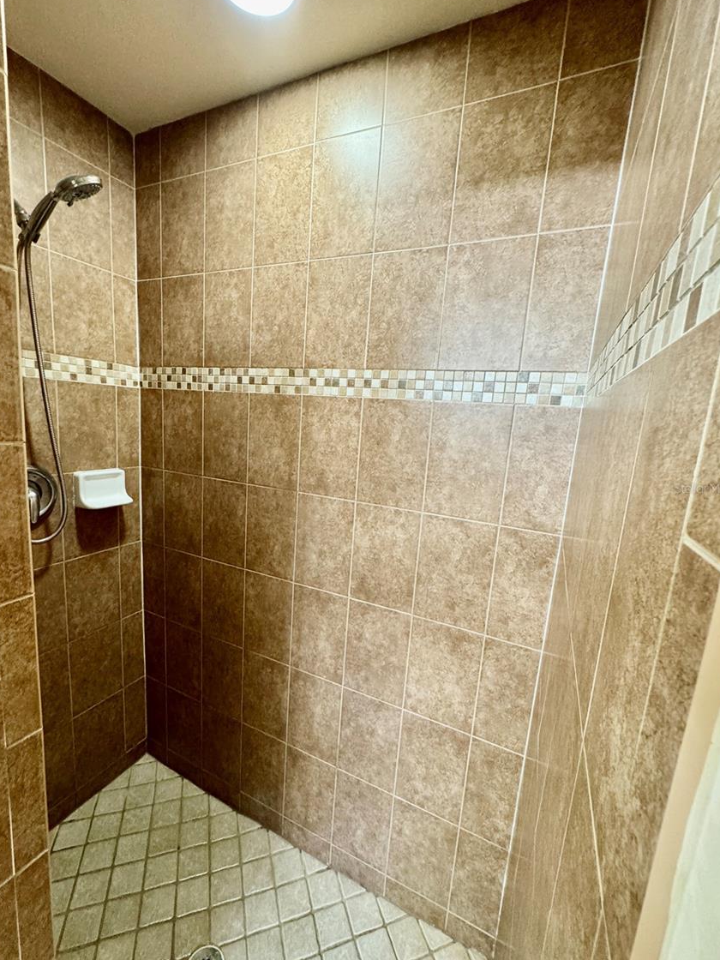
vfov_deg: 98.2
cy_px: 488
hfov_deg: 81.7
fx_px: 416
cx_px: 349
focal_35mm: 15
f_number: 2.2
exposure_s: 1/60
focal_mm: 2.22
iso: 500
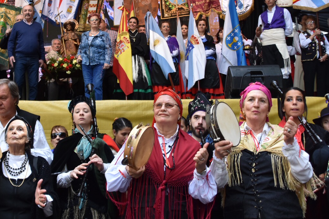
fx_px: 393
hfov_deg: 44.4
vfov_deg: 30.9
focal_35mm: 43
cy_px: 70
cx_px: 96
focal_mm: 18
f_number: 3.5
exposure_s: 1/800
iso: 720
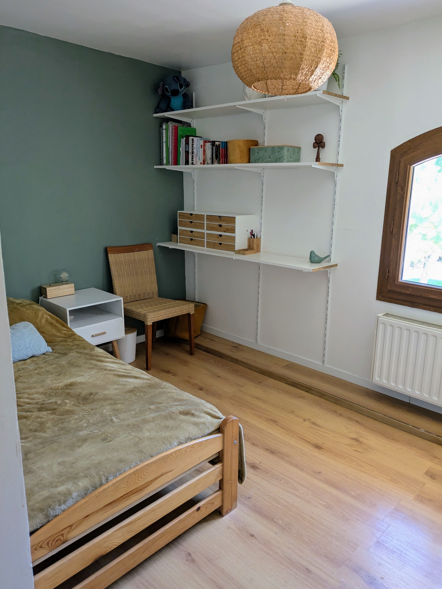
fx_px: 443
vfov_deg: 67.3
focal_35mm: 26
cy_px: 292
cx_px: 228
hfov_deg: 53.0
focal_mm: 5.43
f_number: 1.89
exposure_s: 1/100
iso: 216
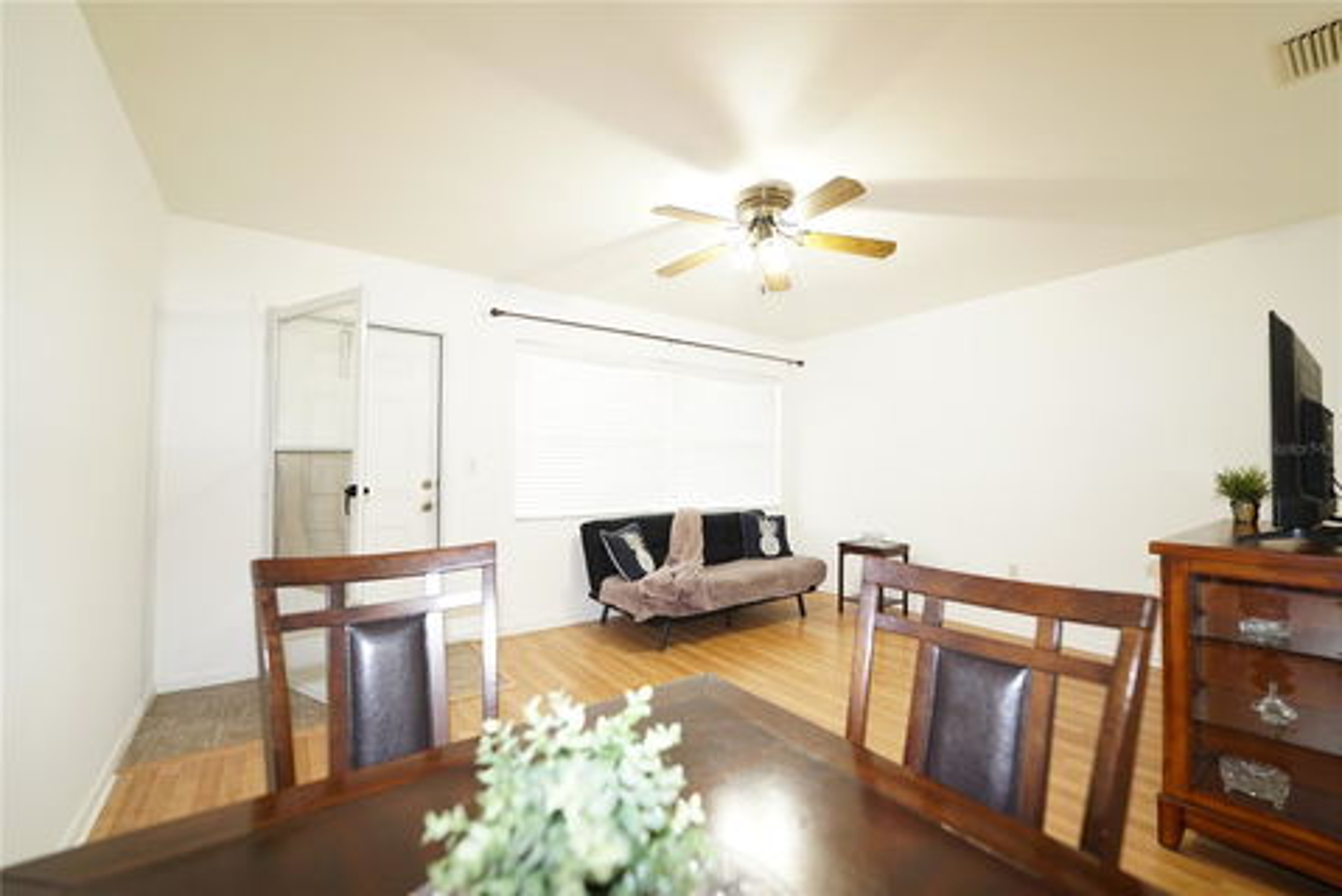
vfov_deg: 81.3
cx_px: 671
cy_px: 448
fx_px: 522
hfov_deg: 104.2
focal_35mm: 14
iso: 1000
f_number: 2.2
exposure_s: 1/60
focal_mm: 14
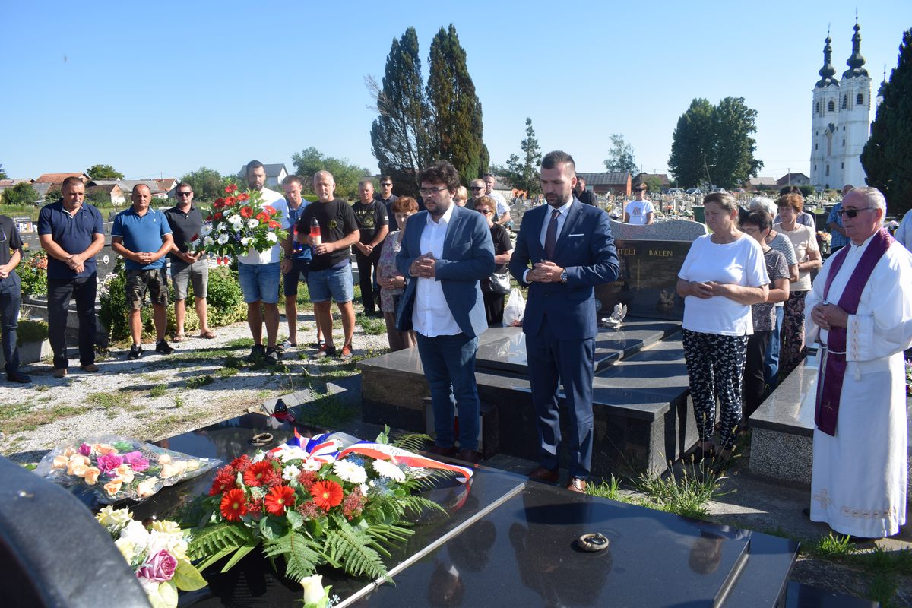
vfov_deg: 47.9
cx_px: 456
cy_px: 304
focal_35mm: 27
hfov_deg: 67.4
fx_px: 684
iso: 100
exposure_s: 1/200
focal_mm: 18
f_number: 8
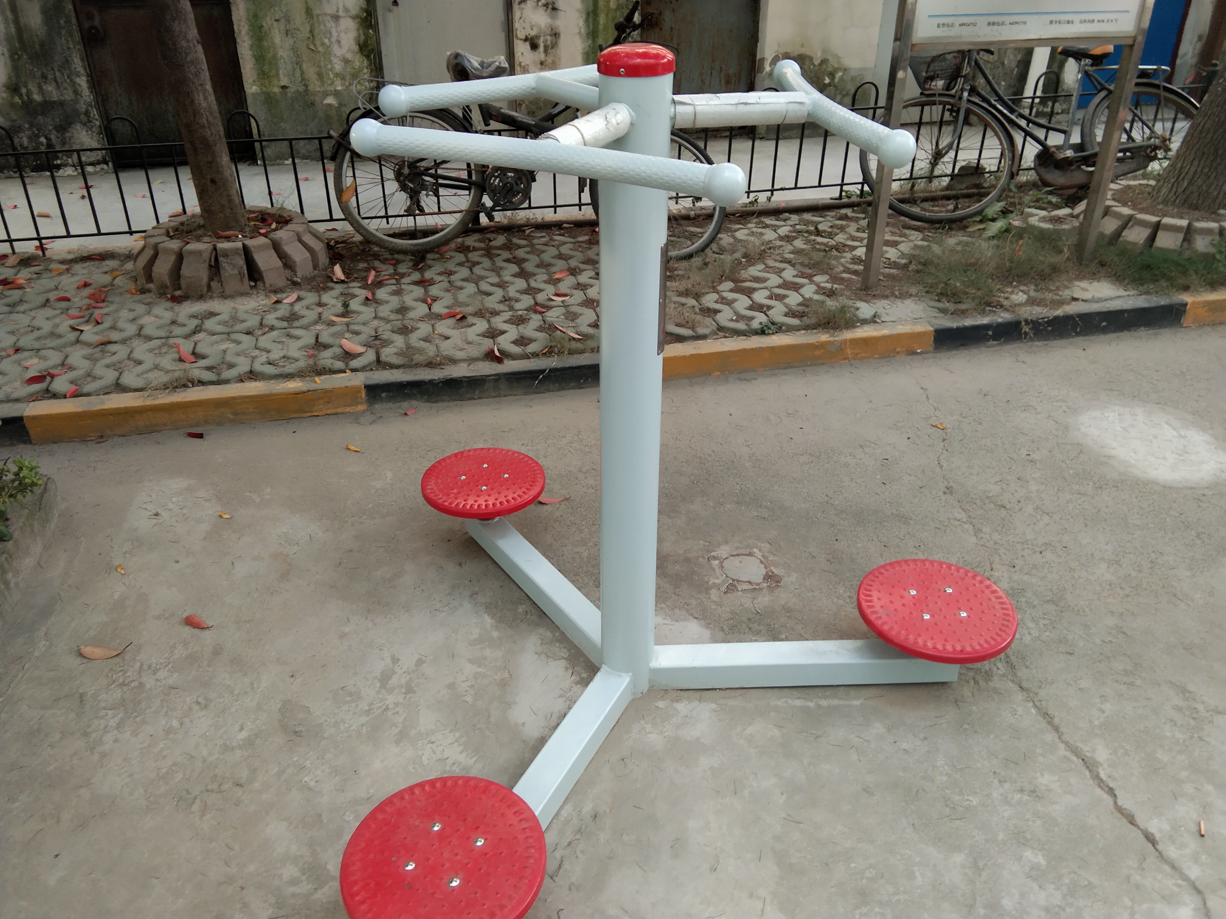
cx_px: 613
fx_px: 1098
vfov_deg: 45.4
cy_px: 460
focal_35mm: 31
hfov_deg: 58.4
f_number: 2.2
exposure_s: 1/50
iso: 100
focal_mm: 3.69
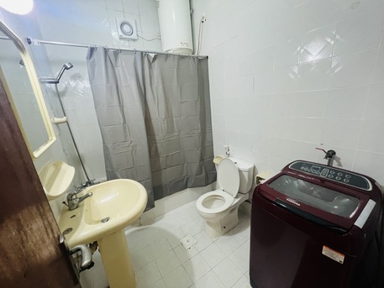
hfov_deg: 106.2
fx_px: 144
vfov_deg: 89.9
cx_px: 192
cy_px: 144
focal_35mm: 13
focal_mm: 1.57
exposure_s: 1/50
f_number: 1.8
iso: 250
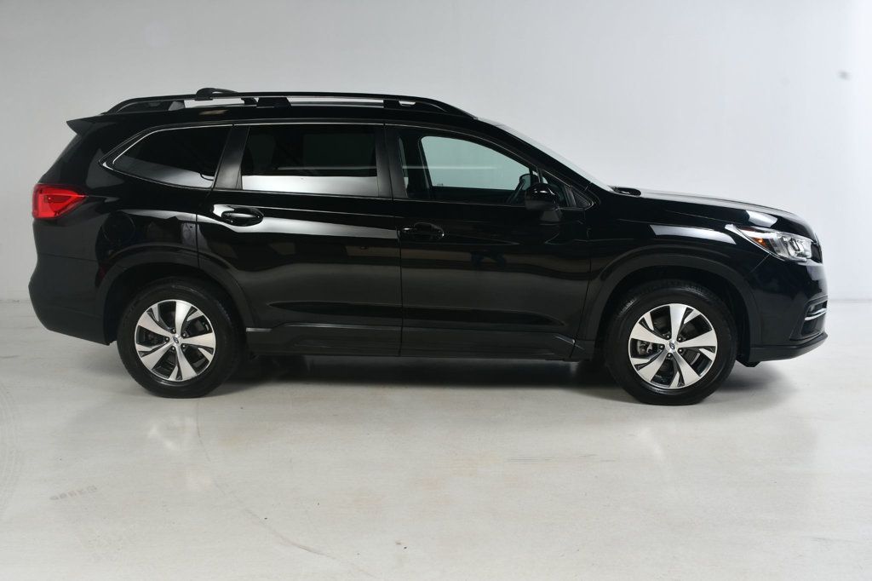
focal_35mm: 34
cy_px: 290
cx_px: 436
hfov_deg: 55.8
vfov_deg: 38.9
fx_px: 823
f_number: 11
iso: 100
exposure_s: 1/160
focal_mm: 23
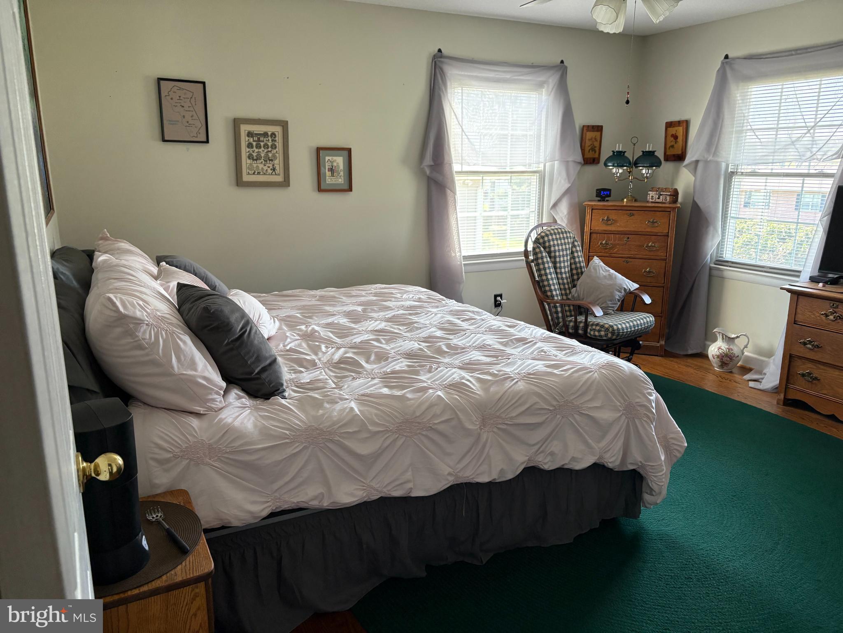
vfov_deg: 53.1
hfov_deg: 67.3
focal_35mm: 26
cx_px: 422
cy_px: 316
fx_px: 633
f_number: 1.6
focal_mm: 5.96
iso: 160
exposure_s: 1/60
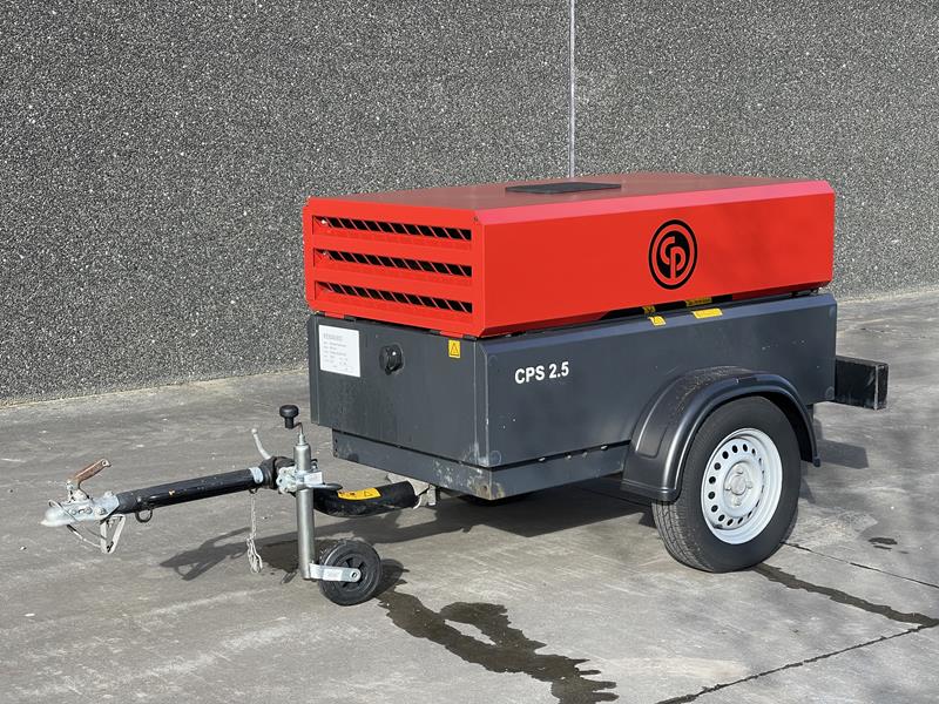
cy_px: 352
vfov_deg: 22.9
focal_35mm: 64
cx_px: 470
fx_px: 1736
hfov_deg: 30.3
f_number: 2.2
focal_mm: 7.5
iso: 20
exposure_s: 1/292
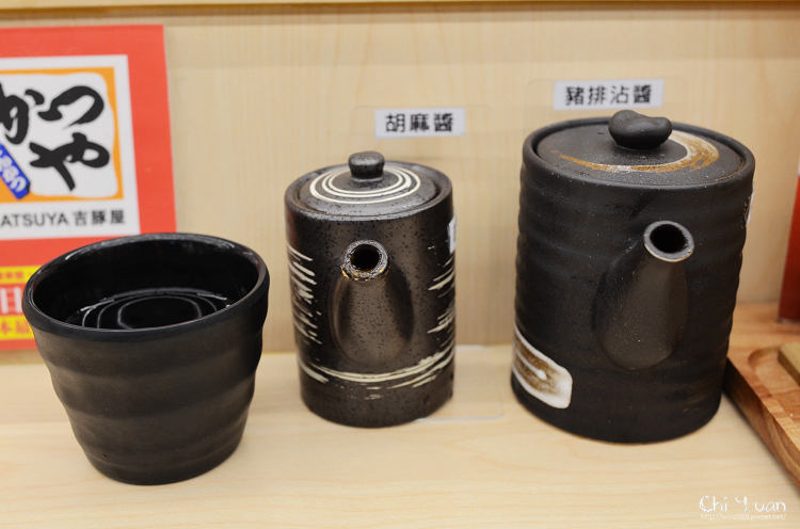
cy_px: 264
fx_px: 931
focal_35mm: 42
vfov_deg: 31.7
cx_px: 400
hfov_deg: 46.5
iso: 450
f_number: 4
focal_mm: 28
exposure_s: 1/60
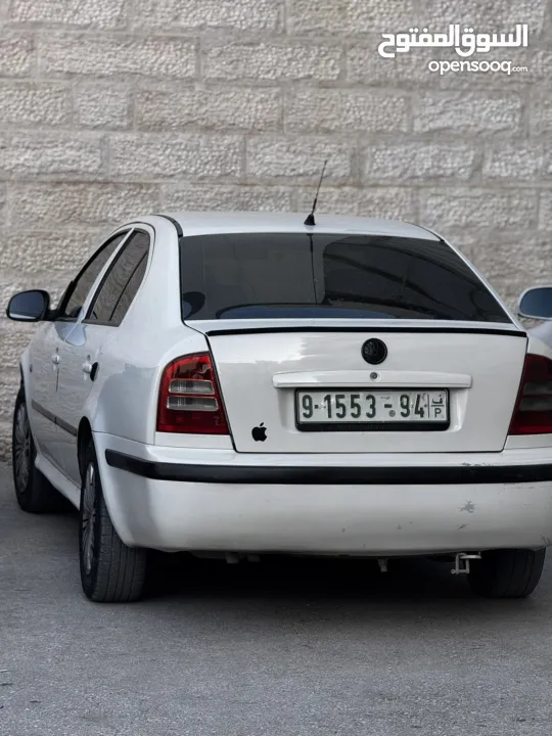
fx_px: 2551
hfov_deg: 12.3
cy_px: 368
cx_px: 276
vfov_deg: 16.4
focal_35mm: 120
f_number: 2.8
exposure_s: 1/213
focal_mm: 15.66
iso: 50
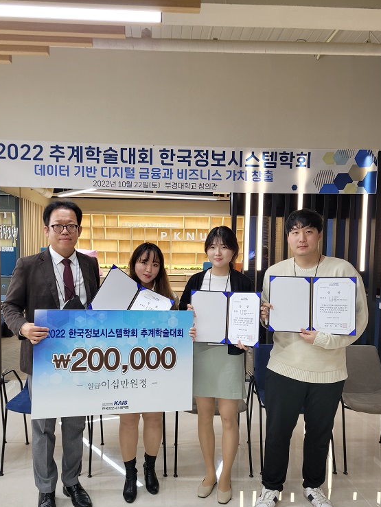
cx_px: 177
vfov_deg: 59.7
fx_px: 440
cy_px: 291
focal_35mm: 30
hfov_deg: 46.8
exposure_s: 1/119
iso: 125
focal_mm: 5.4
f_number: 1.8
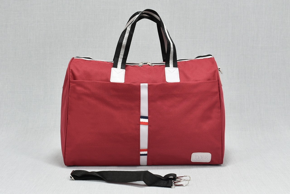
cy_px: 97
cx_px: 145
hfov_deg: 46.4
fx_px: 339
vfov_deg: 32.0
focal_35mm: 42
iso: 100
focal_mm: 28
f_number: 5.6
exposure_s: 1/8
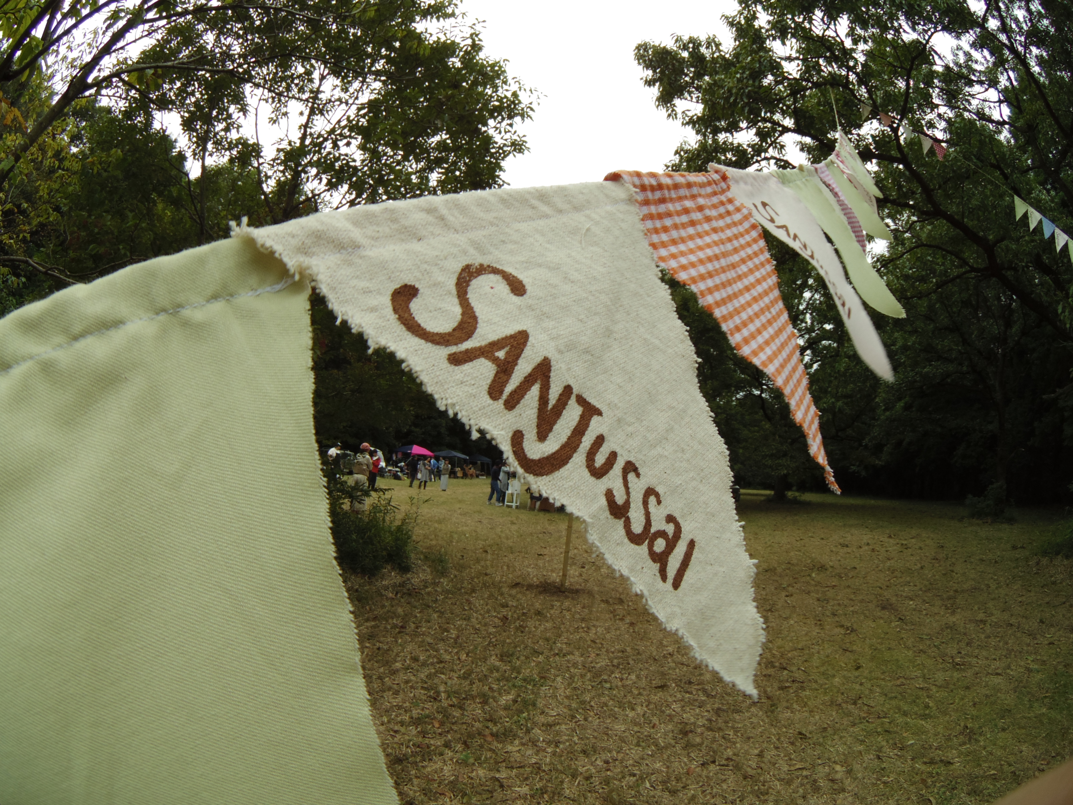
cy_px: 402
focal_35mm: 17
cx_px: 536
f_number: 5.6
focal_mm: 3.2
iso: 200
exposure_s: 1/30
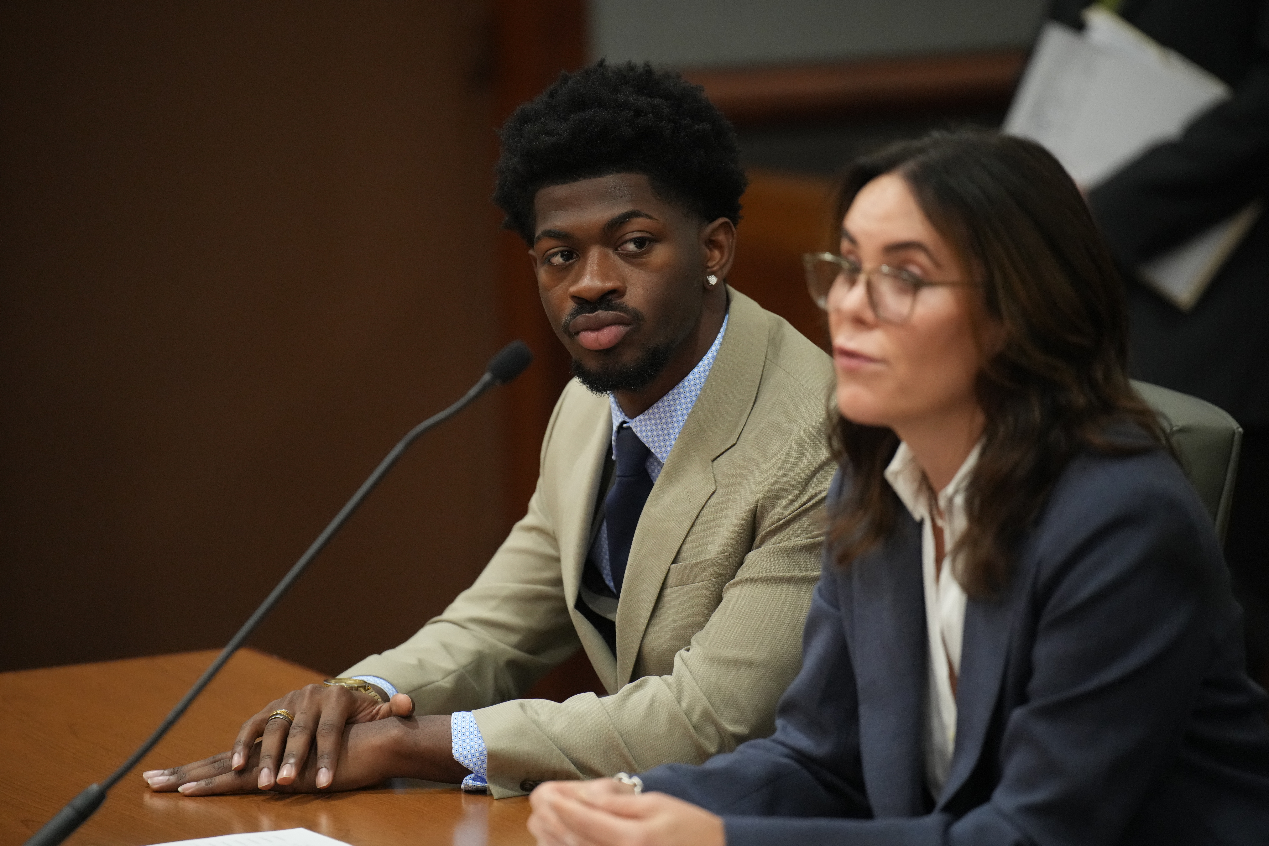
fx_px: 7049
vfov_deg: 6.9
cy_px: 423
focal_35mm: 200
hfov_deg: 10.3
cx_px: 634
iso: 5000
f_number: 2.8
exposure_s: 1/400
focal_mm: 200
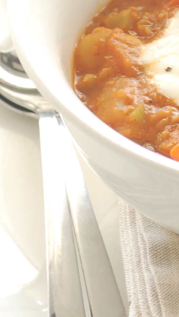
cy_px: -81
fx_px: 3499
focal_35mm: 415
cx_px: 280
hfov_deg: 2.9
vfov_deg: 5.2
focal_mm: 90
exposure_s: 1/5
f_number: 5
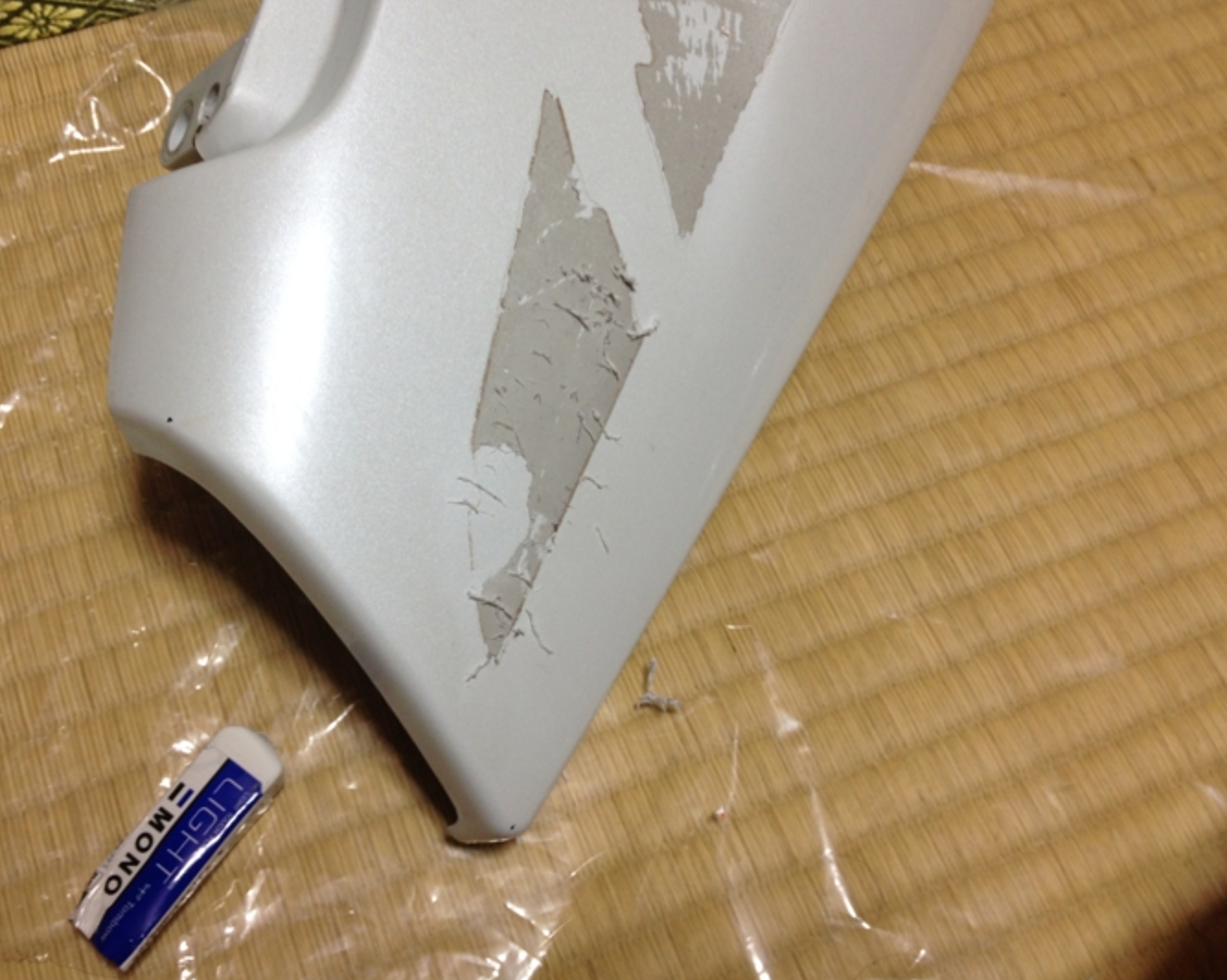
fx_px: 1488
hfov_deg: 44.7
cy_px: 463
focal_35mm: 41
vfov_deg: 36.5
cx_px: 548
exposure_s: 1/24
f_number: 2.4
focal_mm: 4.28
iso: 50
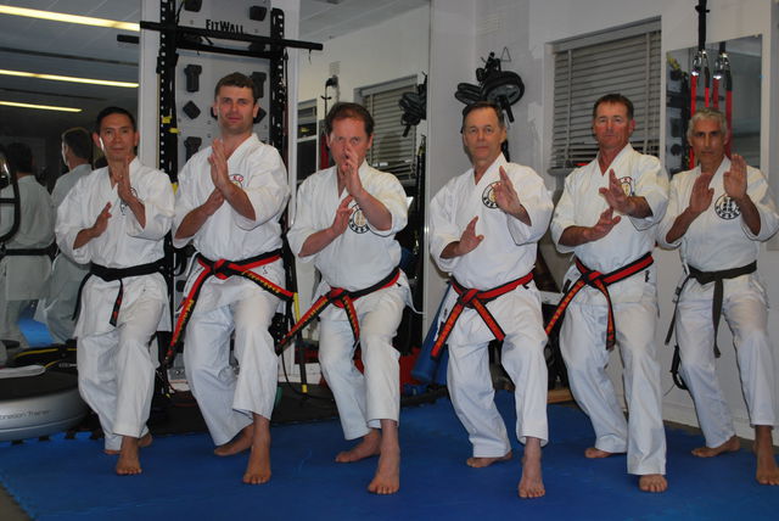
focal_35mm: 42
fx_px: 910
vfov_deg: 32.0
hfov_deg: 46.4
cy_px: 260
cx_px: 390
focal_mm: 28
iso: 200
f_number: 4.5
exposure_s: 1/60
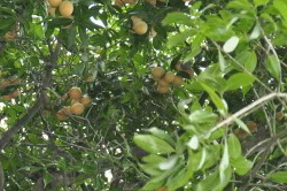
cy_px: 30
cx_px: -107
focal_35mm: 240
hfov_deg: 8.4
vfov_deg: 5.7
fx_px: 1911
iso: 200
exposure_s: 1/80
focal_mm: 50
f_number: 5
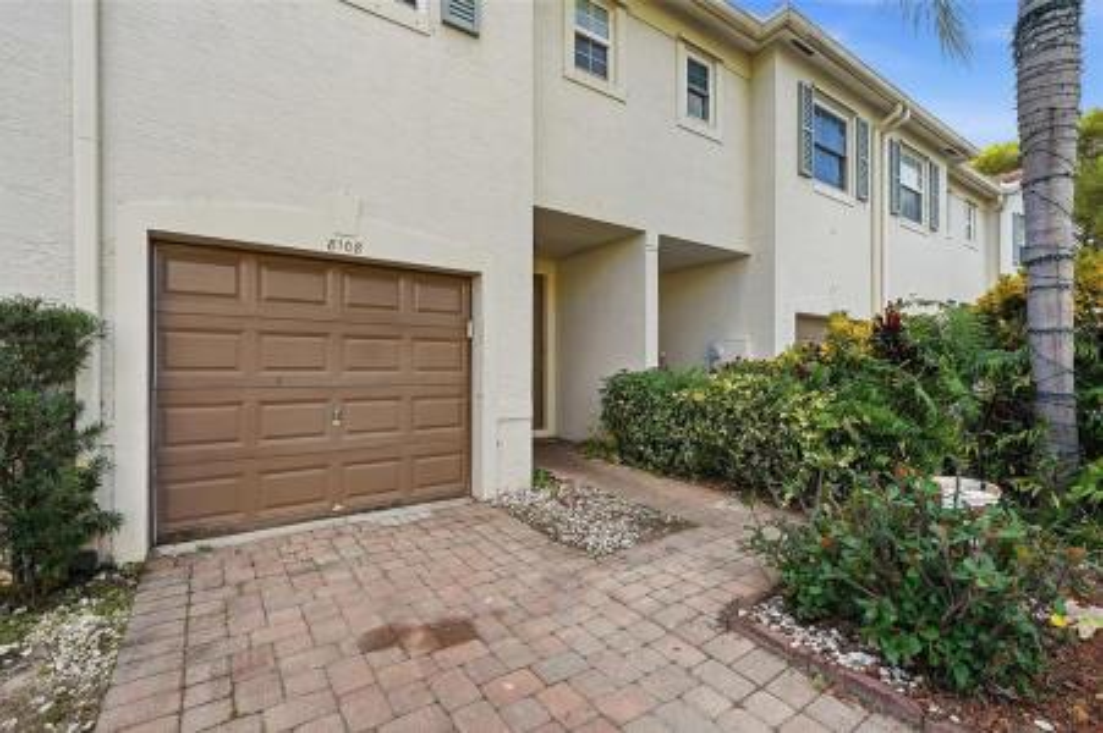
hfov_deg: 96.8
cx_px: 552
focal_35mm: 16
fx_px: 490
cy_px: 366
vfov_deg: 73.7
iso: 400
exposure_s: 1/2000
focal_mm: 16
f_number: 8
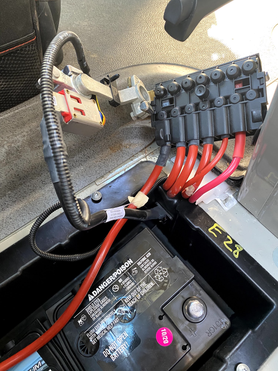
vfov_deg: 67.3
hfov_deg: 53.1
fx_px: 278
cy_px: 186
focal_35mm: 26
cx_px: 139
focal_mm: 4.25
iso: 320
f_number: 1.8
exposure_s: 1/60
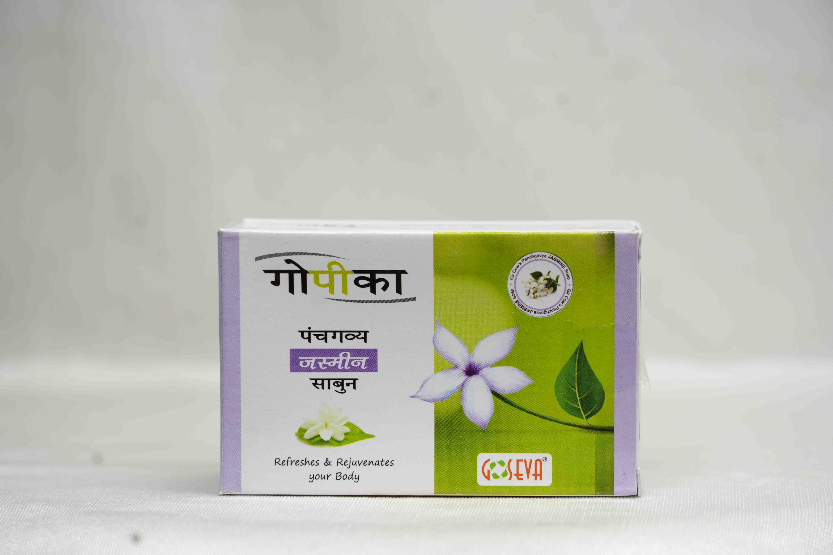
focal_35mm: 105
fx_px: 2429
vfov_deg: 13.0
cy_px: 278
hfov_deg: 19.5
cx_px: 416
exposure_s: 1/60
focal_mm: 105
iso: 250
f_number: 5.6
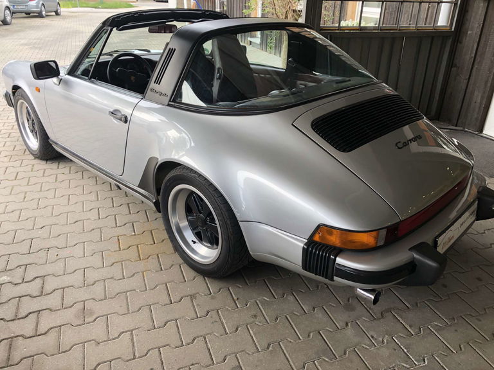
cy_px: 185
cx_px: 247
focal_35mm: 28
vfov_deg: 49.7
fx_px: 400
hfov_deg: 63.4
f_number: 1.8
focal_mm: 3.99
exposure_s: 1/120
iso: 40
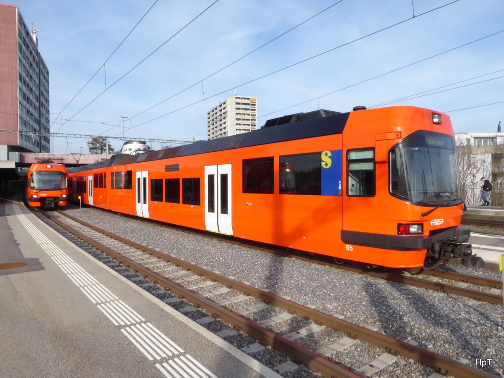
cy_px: 189
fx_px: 349
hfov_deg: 71.6
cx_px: 252
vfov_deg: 56.8
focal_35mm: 24
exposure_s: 1/100
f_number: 7.1
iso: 80
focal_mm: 4.3
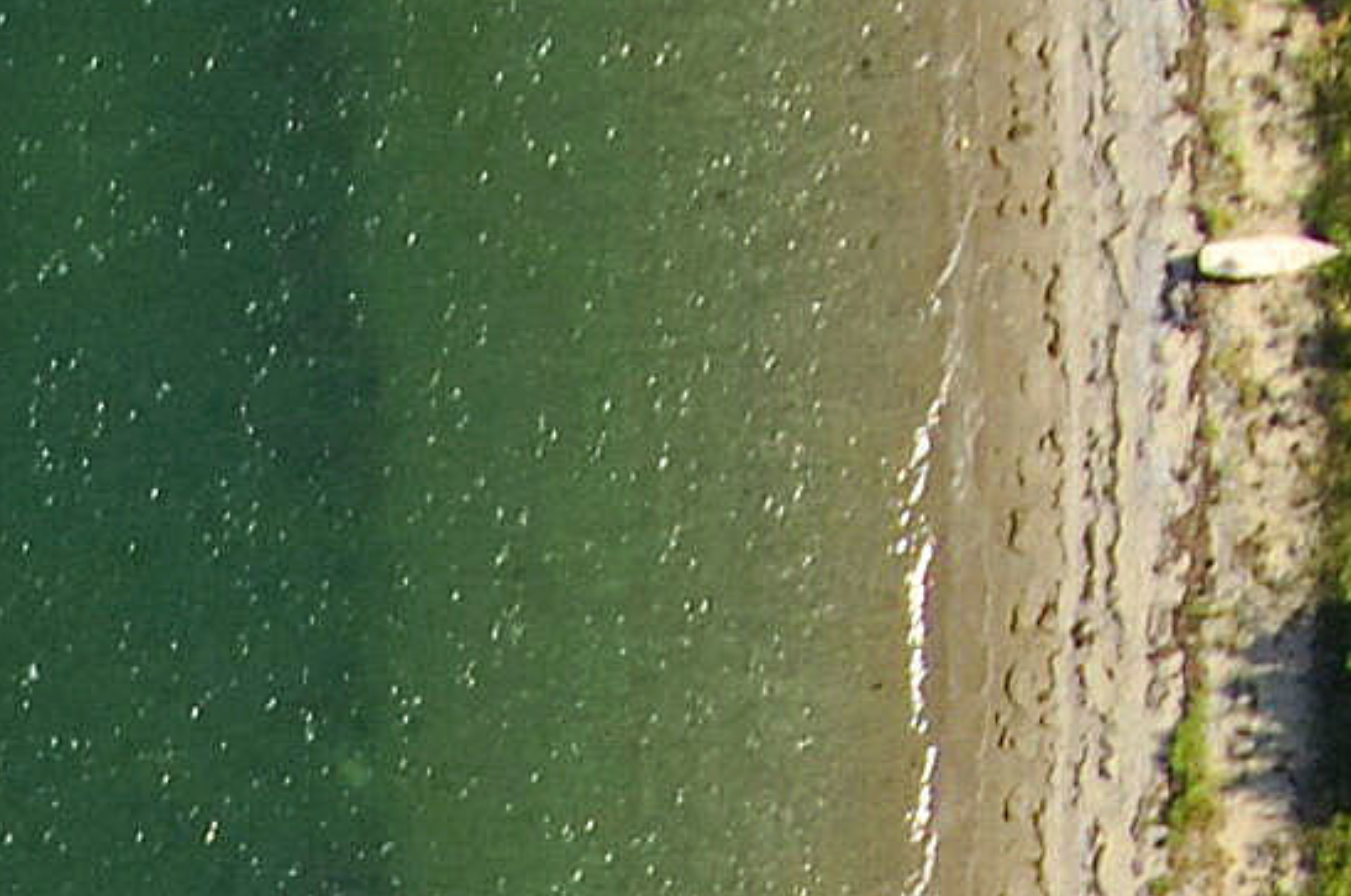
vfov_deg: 3.9
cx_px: -620
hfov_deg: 6.0
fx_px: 12775
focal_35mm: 341
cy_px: 2402
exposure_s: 1/1000
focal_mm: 29
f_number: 5.6
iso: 400
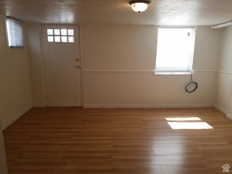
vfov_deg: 53.1
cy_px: 87
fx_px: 174
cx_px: 116
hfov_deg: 67.3
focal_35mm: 26
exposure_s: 1/120
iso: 80
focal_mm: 4.2
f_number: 1.7
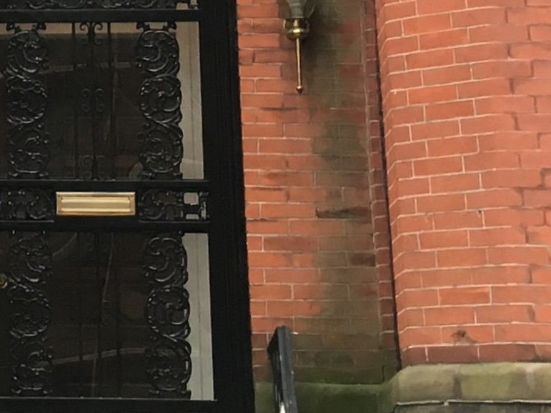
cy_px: -467
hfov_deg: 12.9
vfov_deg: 9.3
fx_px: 2355
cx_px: -143
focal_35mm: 148
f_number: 2.2
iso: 32
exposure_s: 1/40
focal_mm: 4.15
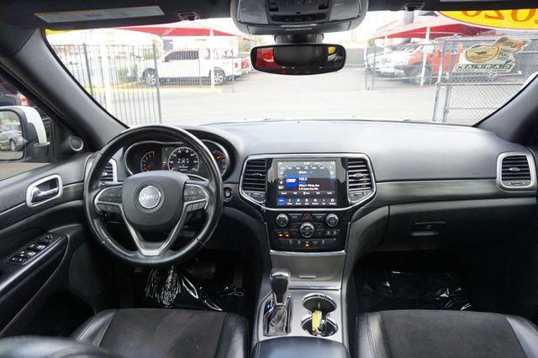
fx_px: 358
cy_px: 179
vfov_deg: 53.1
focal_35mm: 24
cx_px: 269
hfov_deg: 73.8
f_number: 4
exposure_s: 1/60
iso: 320
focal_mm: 16
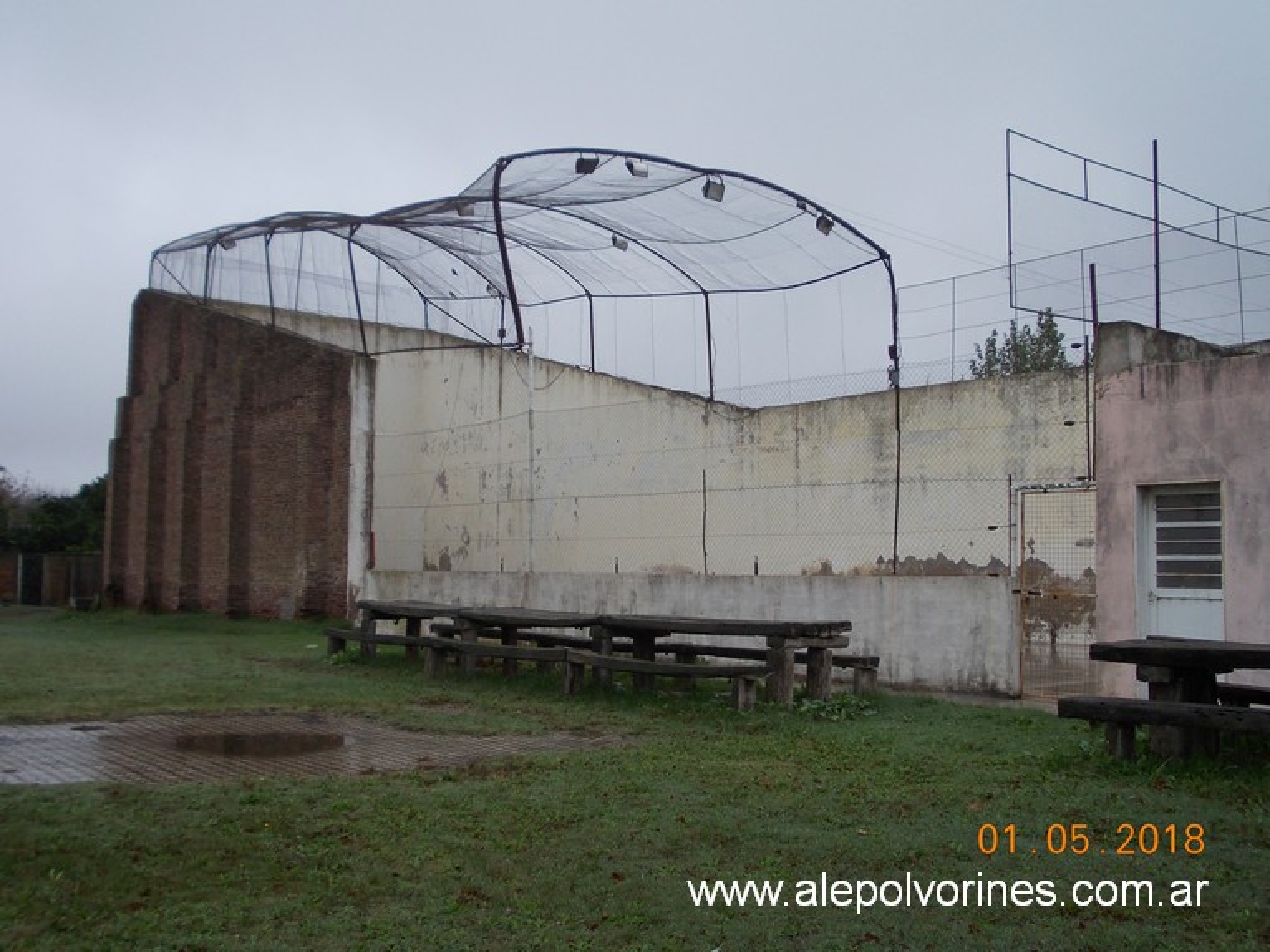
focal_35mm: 38
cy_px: 476
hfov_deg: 49.0
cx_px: 635
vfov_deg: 37.7
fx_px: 1394
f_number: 3.1
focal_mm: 5.3
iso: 80
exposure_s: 1/400
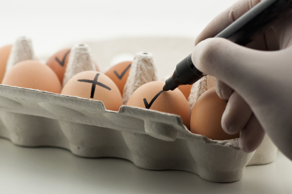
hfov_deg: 13.1
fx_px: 1276
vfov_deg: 8.7
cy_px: 97
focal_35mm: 158
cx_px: 146
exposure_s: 1/100
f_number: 5
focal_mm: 105
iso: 200
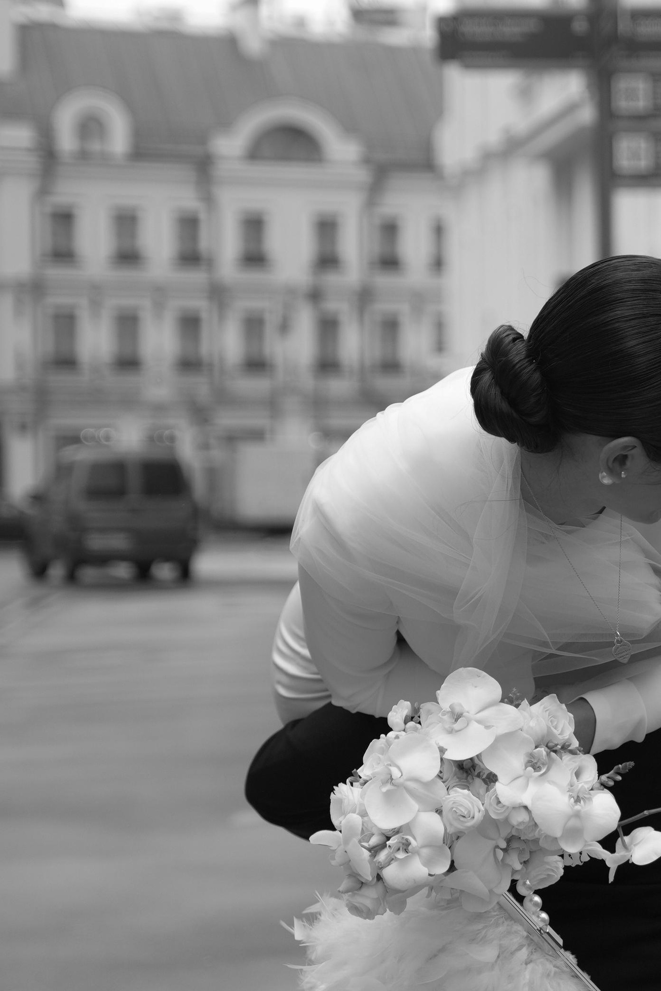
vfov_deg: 19.6
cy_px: 565
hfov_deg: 13.1
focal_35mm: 104
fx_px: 2864
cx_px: 588
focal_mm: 53
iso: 400
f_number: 2.8
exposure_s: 1/1000
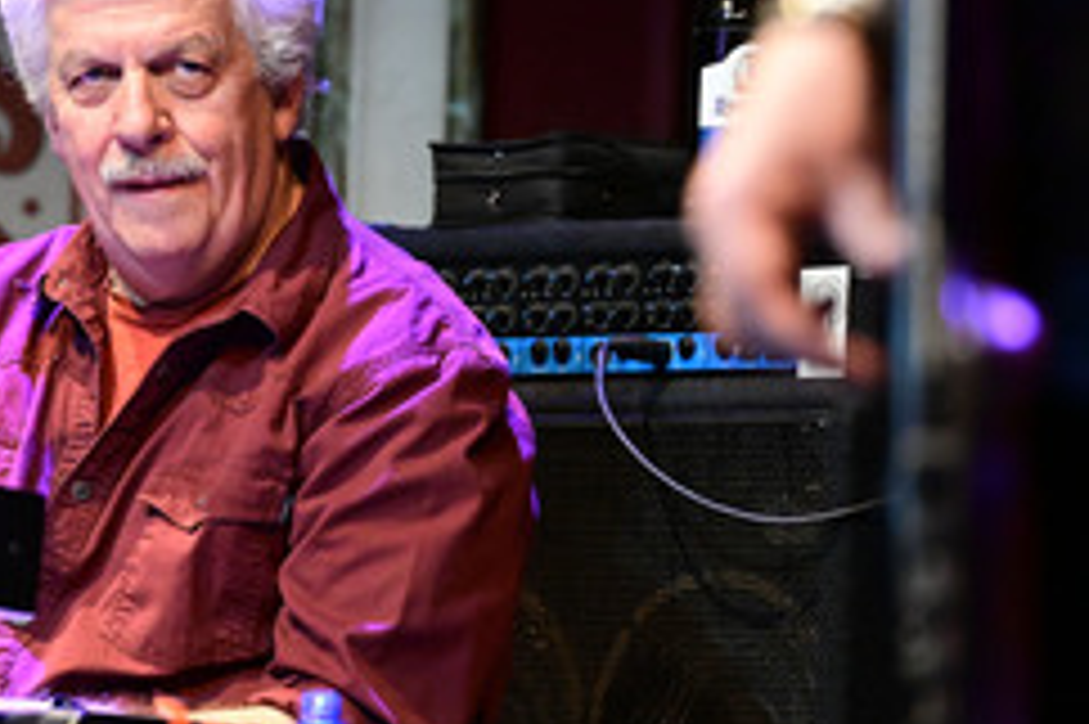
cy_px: 346
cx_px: 124
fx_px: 11245
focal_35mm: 372
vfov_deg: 3.7
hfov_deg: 5.5
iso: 16000
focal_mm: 200
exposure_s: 1/250
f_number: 4
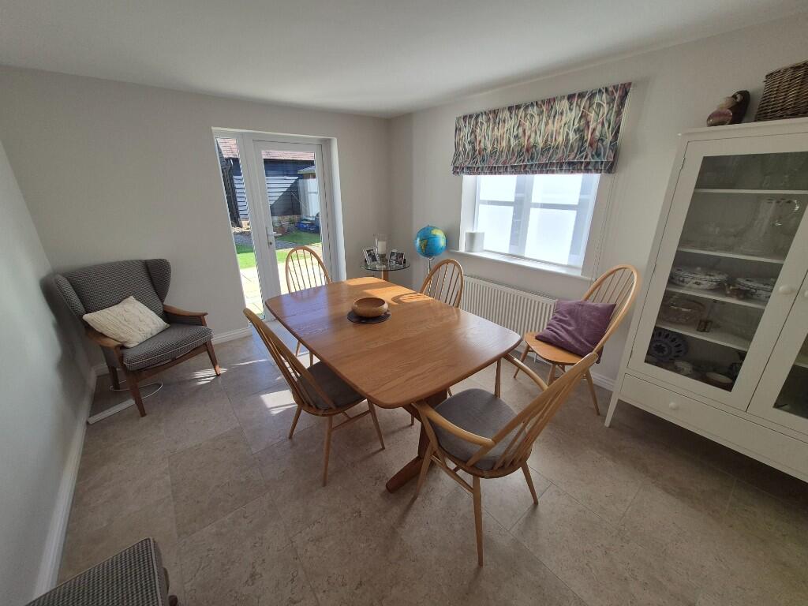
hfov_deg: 106.2
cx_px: 404
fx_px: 303
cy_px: 303
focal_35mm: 13
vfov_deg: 89.9
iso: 50
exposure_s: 1/294
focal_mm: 1.74
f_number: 2.2
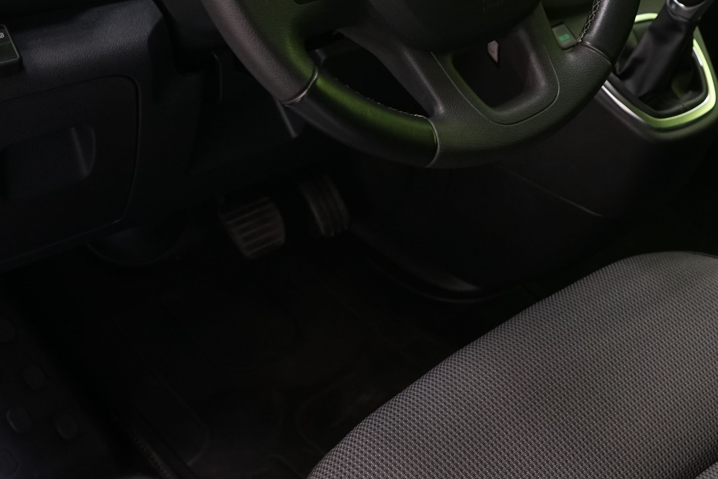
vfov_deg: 22.2
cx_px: 654
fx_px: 1197
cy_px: 74
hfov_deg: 31.7
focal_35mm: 60
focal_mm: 30
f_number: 5
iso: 1250
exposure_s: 1/20
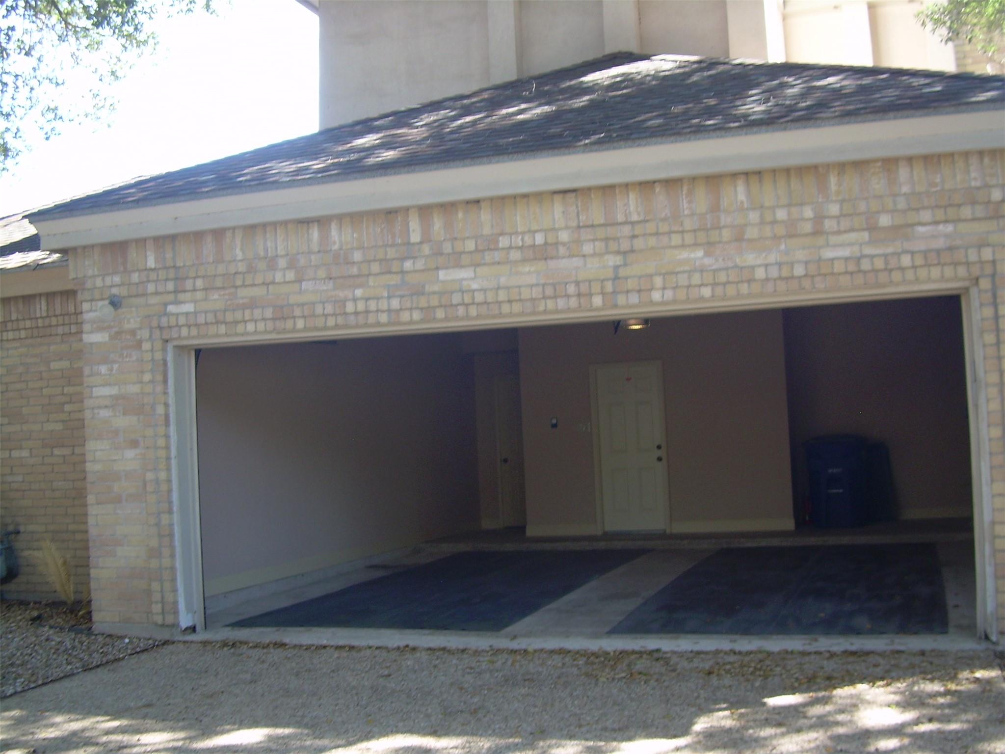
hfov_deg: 49.0
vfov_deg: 37.7
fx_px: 1103
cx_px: 502
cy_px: 377
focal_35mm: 38
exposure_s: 1/60
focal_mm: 6.3
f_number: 2.8
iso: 50
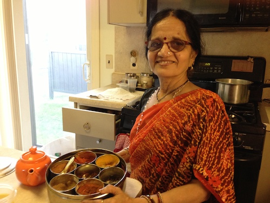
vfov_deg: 42.9
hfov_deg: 55.4
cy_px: 102
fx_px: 257
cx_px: 135
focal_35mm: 33
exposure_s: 1/20
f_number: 2.4
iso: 200
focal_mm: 4.13
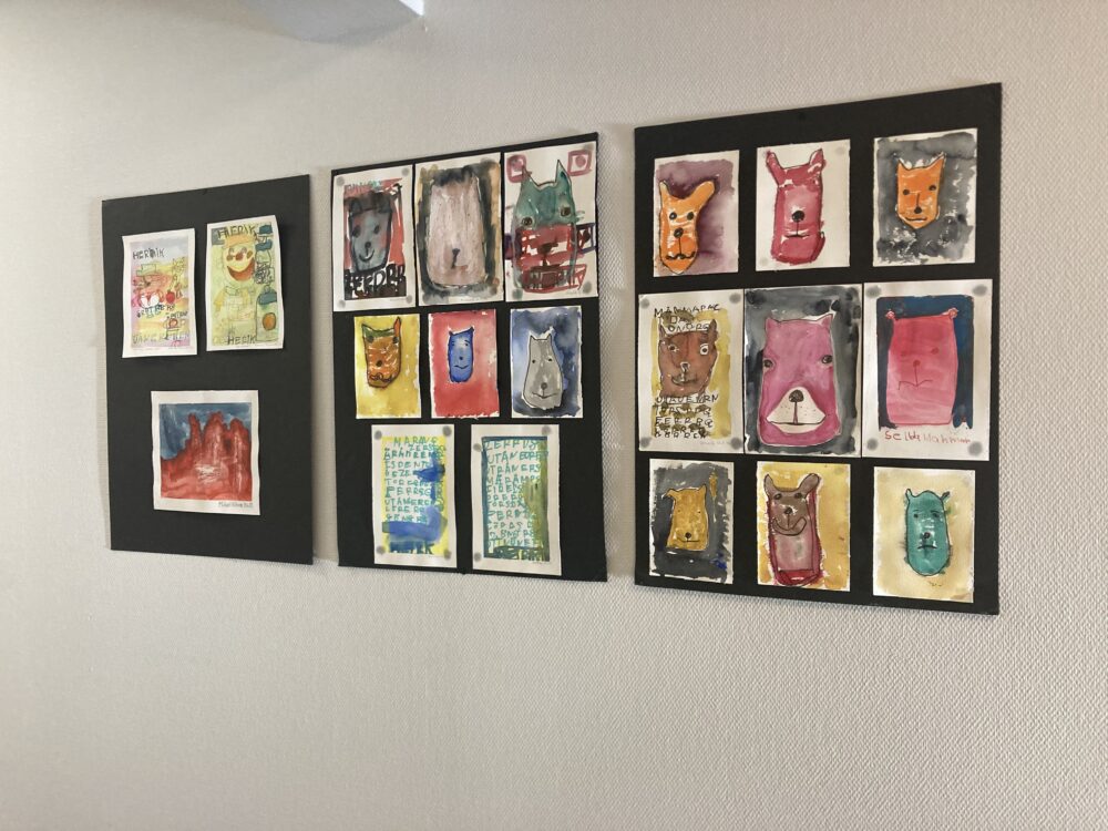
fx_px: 896
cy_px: 416
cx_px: 554
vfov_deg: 49.7
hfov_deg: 63.4
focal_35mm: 28
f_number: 1.8
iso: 160
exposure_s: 1/50
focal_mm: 3.99
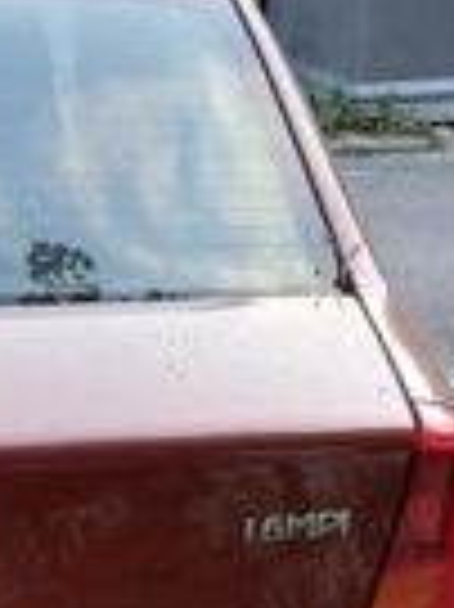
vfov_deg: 23.7
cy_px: 671
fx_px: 1349
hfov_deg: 17.6
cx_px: -175
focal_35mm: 77
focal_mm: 3.98
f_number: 1.8
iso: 200
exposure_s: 1/50
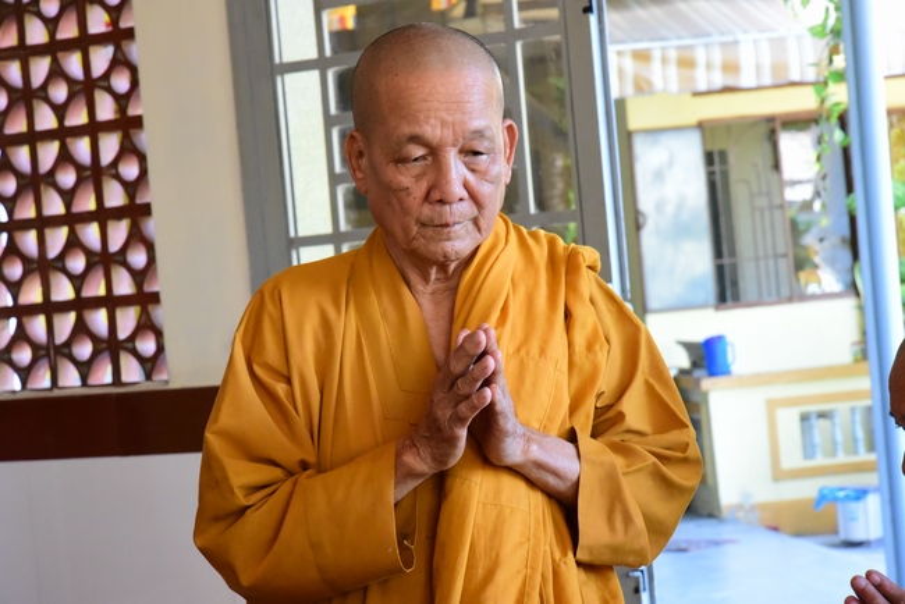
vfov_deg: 12.5
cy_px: 302
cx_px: 452
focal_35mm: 110
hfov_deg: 18.6
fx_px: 2766
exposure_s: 1/100
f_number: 13
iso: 12800
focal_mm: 110
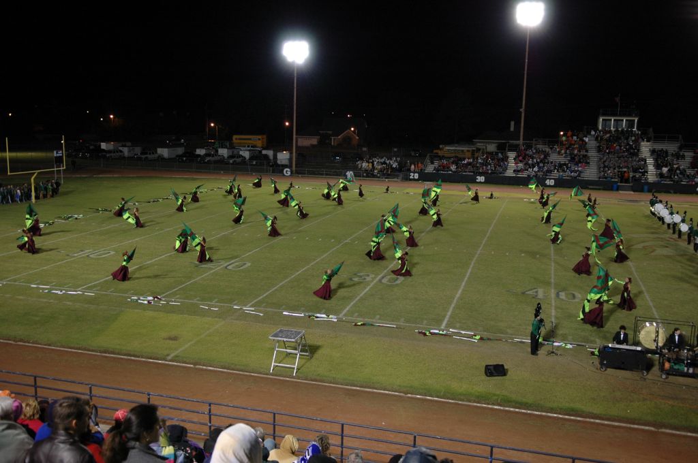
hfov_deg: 55.2
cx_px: 349
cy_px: 232
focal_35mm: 34
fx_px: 668
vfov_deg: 38.3
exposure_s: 1/60
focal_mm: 23
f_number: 2.8
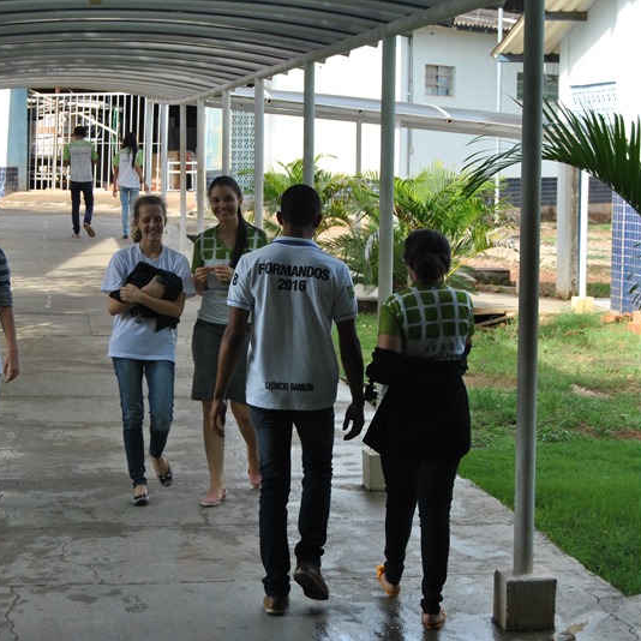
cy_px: 320
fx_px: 1844
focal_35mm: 88
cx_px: 254
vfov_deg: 19.7
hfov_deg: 19.7
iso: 100
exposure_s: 1/160
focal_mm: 46
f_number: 6.3
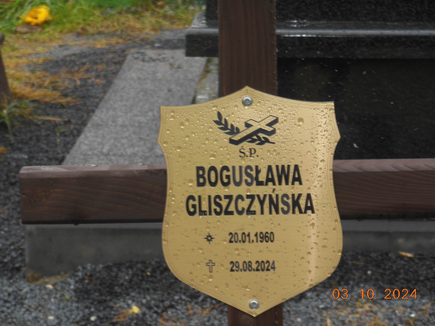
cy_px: 163
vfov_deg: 10.2
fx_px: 1835
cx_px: 218
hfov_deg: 13.5
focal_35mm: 146
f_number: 5.2
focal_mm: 26.1
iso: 200
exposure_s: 1/60
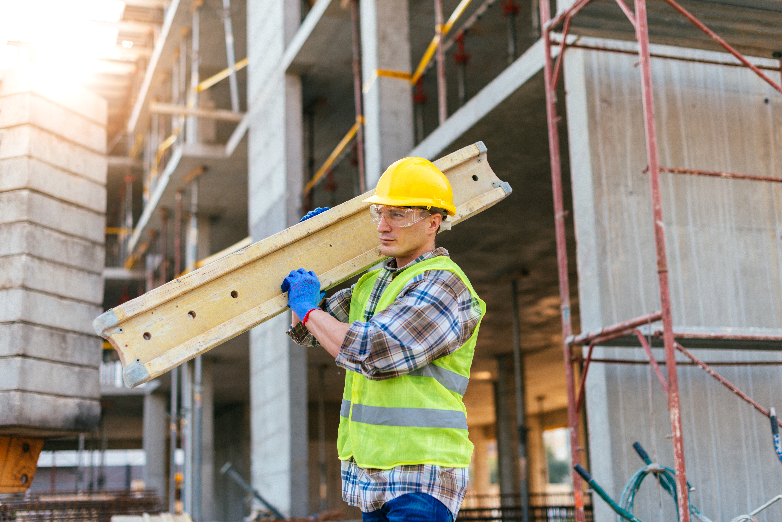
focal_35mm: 50
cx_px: 391
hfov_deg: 39.6
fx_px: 1086
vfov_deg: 27.0
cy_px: 261
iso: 125
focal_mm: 50
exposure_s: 1/640
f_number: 2.2
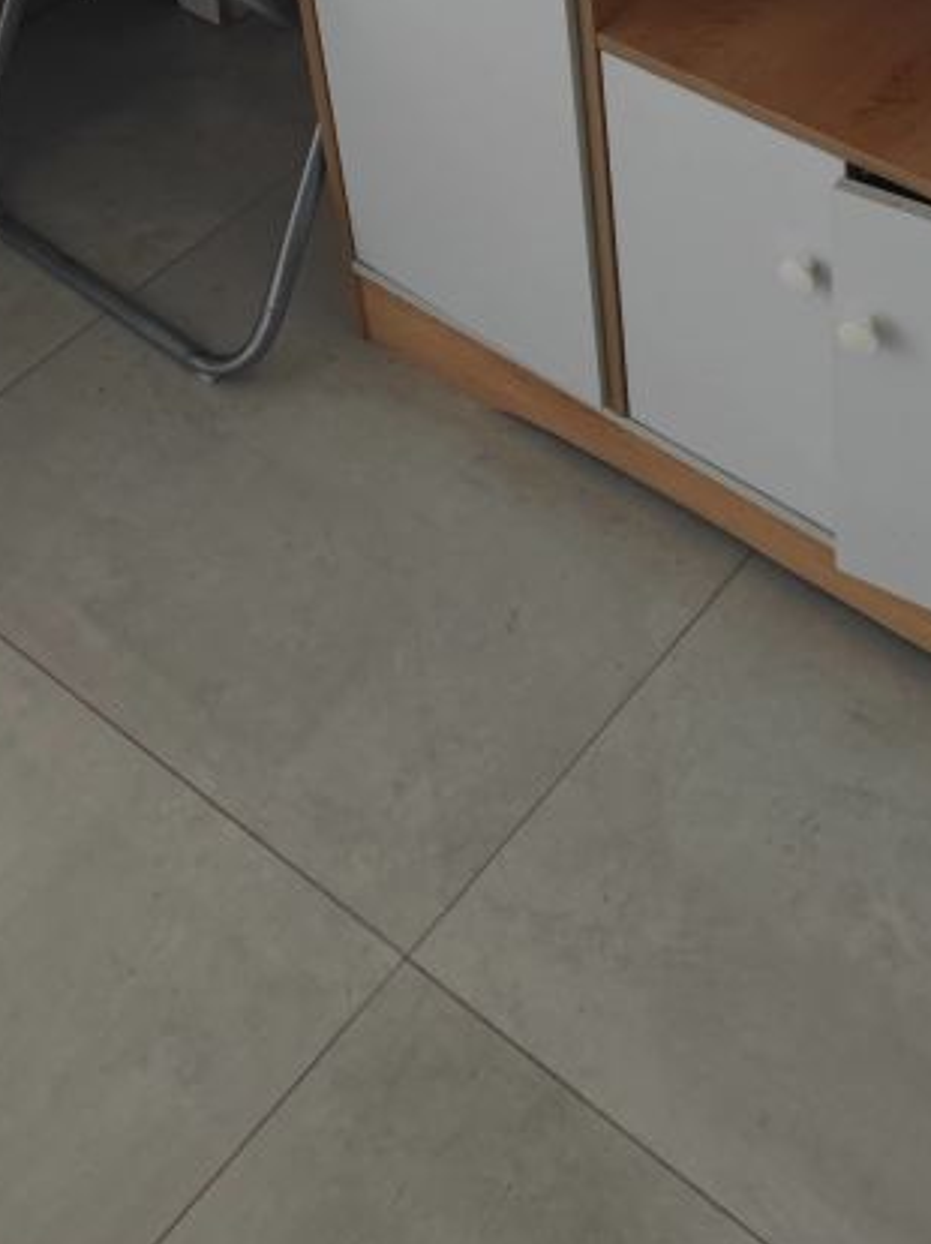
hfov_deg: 15.0
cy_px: -245
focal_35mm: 98
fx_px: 3518
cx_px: 676
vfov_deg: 18.9
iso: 577
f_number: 1.95
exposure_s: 1/50
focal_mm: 7.59
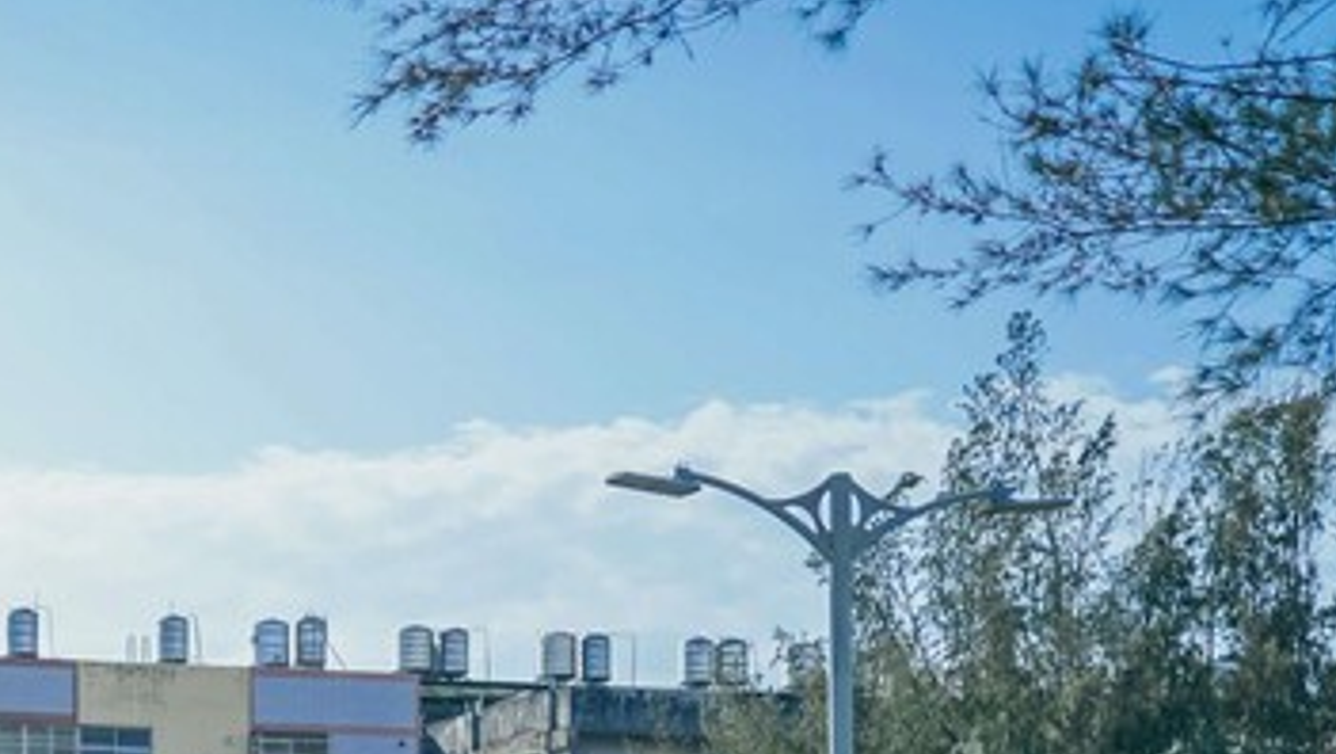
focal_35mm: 109
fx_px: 3864
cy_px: 941
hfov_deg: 18.7
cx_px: -225
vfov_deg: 10.9
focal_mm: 43
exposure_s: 1/2500
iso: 100
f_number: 2.8
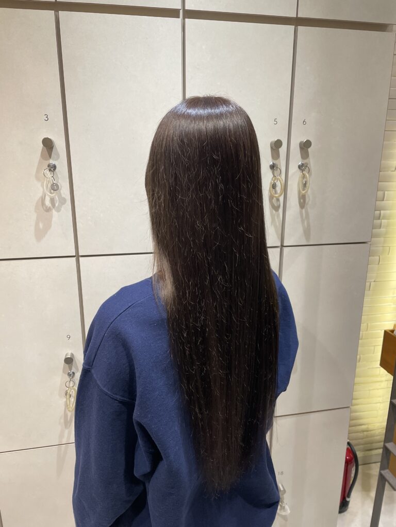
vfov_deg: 67.3
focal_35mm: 26
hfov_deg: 53.1
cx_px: 198
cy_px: 264
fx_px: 397
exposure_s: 1/100
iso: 125
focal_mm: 4.2
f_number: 1.6
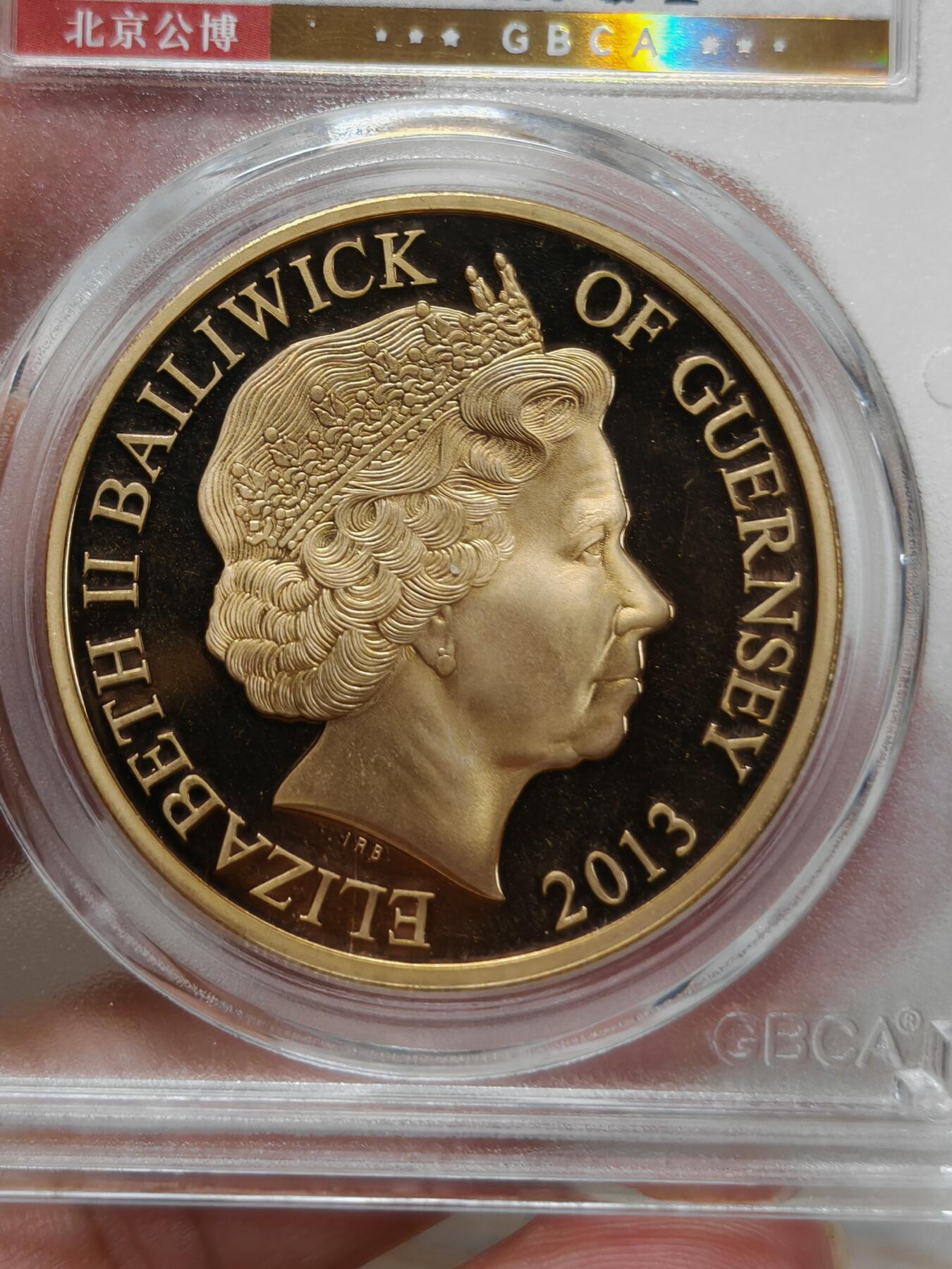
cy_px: 634
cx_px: 476
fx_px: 3484
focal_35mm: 95
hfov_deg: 15.6
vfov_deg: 20.7
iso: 64
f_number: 1.6
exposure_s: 1/100
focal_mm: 7.62
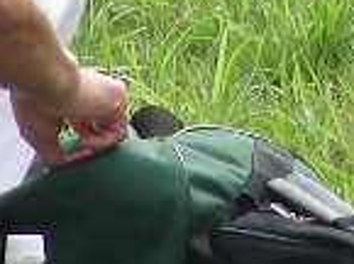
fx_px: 27451
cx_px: 408
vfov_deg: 0.6
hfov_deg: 0.7
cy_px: -191
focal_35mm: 2691
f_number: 3.5
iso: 50
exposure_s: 1/191
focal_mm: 63.3
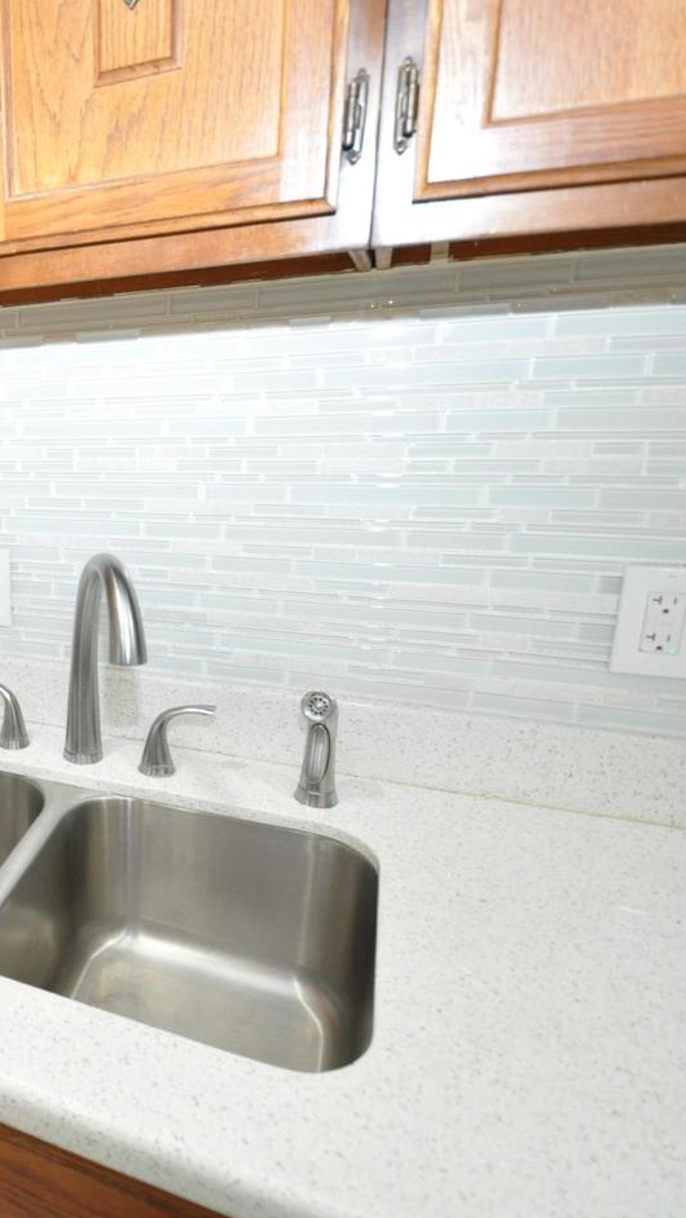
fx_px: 776
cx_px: -94
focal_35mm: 24
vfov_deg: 76.3
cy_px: 609
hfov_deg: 38.2
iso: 800
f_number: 4
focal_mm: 10
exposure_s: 1/60
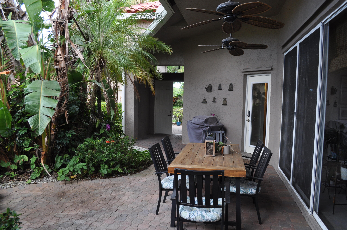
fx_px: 260
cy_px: 115
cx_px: 174
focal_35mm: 27
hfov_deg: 67.4
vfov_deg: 47.8
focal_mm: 18
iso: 400
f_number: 5.6
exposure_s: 1/125
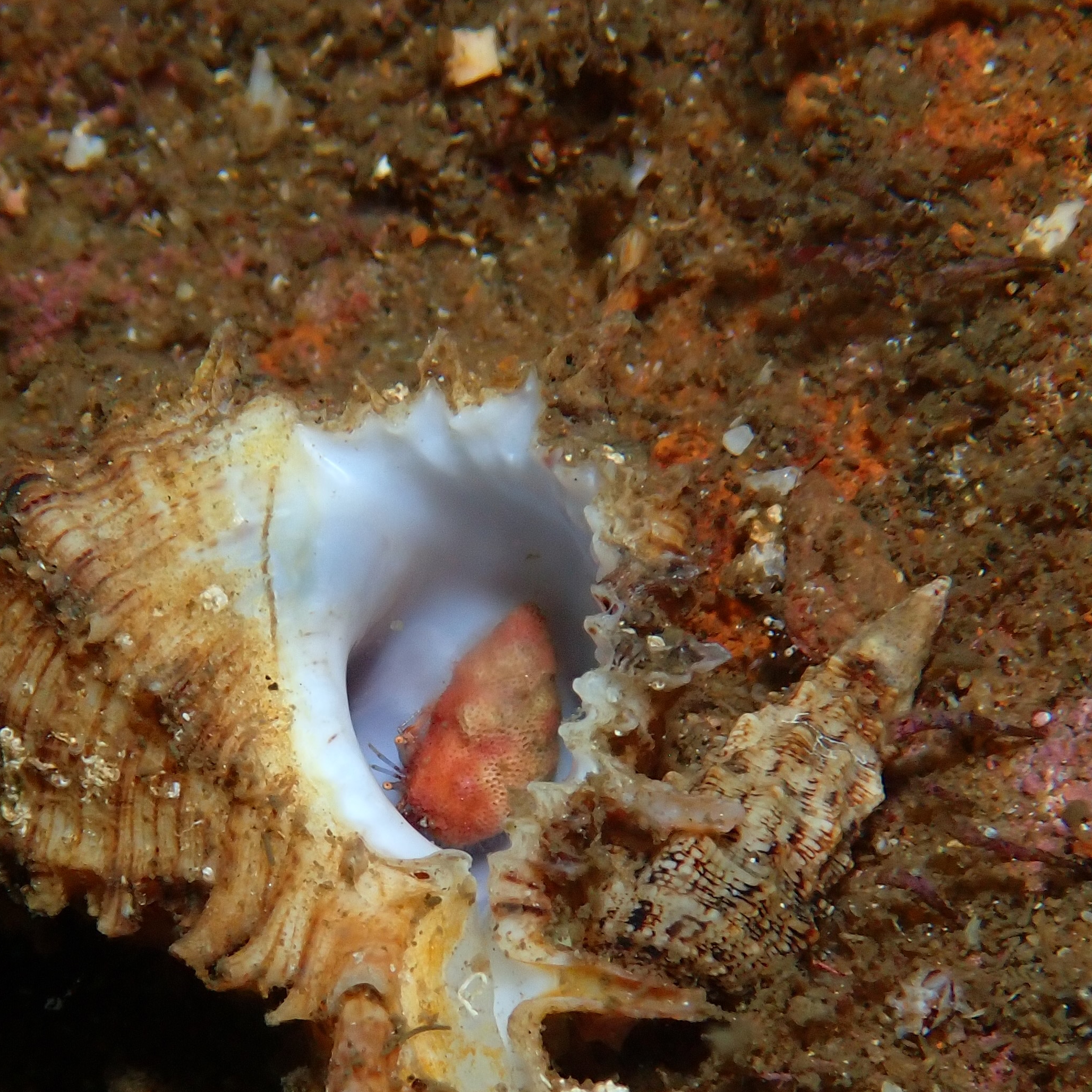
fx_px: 6139
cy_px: 731
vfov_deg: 10.2
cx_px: 436
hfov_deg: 10.2
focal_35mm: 172
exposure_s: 1/200
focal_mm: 18
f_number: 6.3
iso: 200
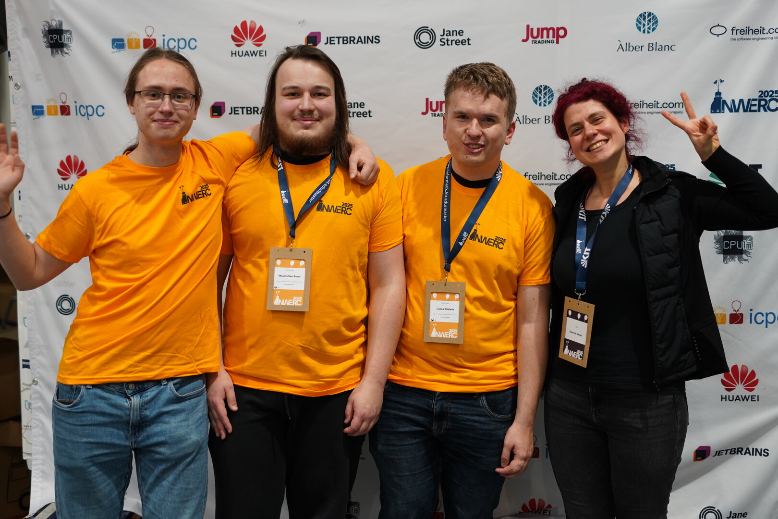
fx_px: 1080
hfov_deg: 39.6
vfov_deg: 27.0
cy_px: 260
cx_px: 389
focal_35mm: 50
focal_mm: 50
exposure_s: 1/125
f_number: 1.8
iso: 640
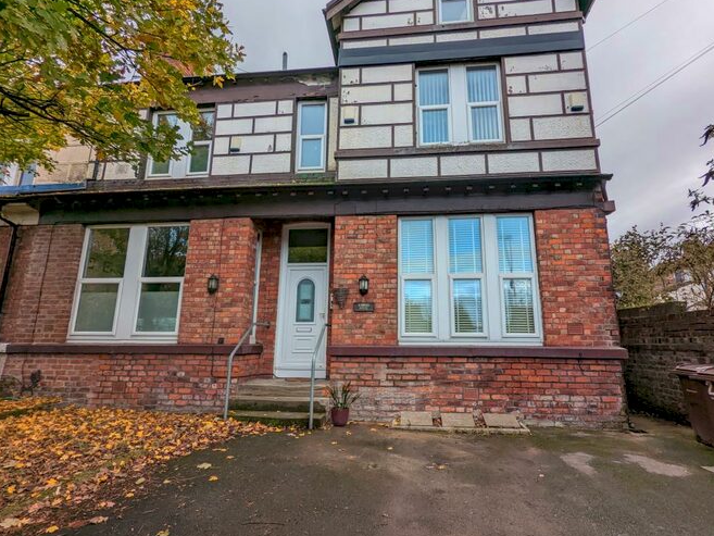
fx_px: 351
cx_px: 373
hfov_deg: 91.0
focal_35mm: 17
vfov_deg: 74.7
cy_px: 271
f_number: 2.2
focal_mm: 2.35
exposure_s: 1/563
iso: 52
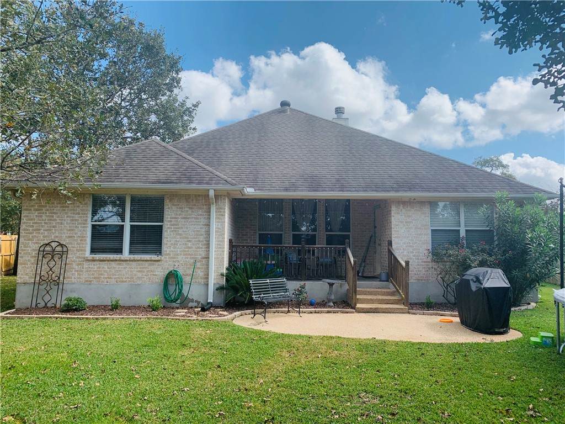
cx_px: 282
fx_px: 424
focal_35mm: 26
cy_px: 212
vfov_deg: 53.1
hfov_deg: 67.3
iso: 25
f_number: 1.8
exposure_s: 1/1513
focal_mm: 4.25
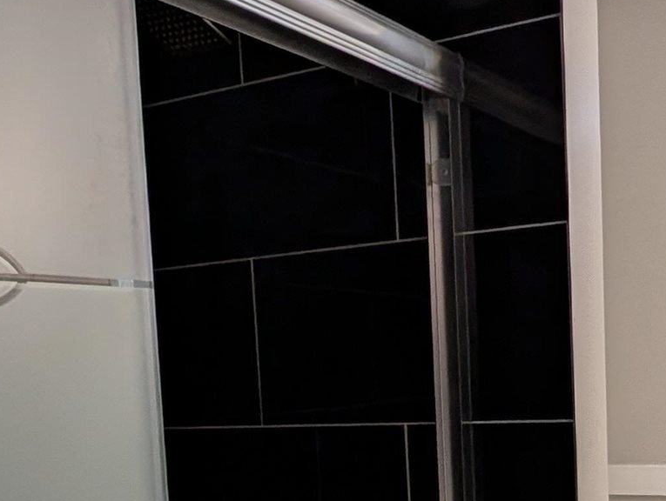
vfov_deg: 29.0
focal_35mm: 48
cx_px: 437
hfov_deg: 39.2
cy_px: 462
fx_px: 925
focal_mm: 2.02
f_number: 1.7
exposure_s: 1/24
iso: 102
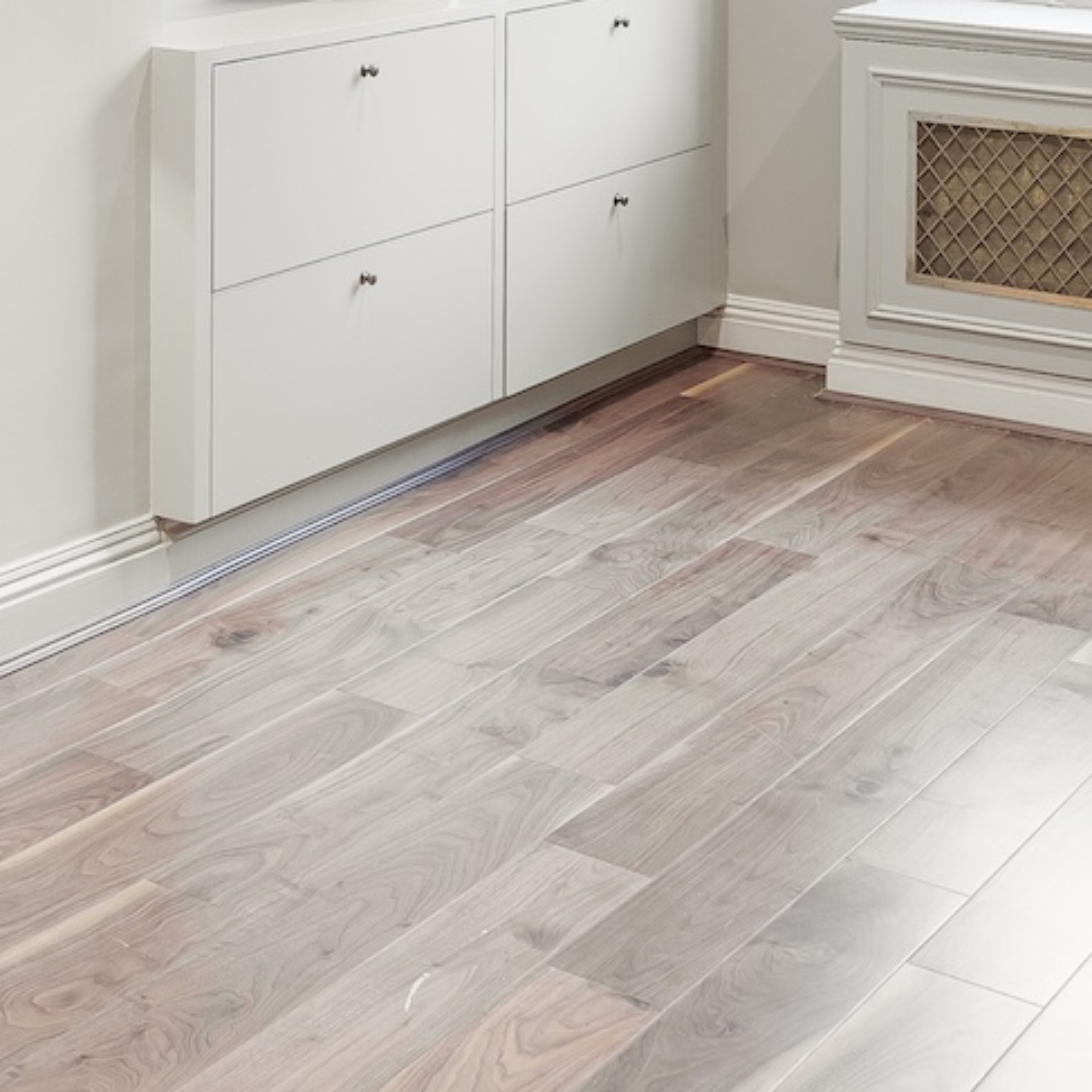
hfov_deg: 24.3
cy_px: -224
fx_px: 2391
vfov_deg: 23.5
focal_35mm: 67
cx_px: -52
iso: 320
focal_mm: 16
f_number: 8
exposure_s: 1/2
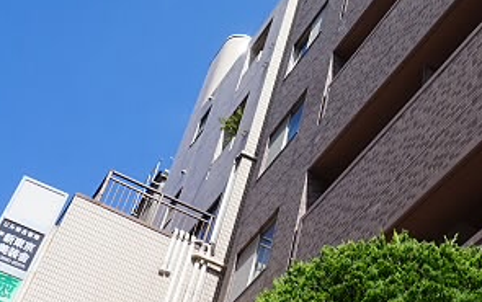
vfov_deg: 21.1
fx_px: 789
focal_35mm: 60
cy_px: 11
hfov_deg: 32.9
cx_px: 395
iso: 100
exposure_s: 1/80
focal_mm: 16
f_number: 14
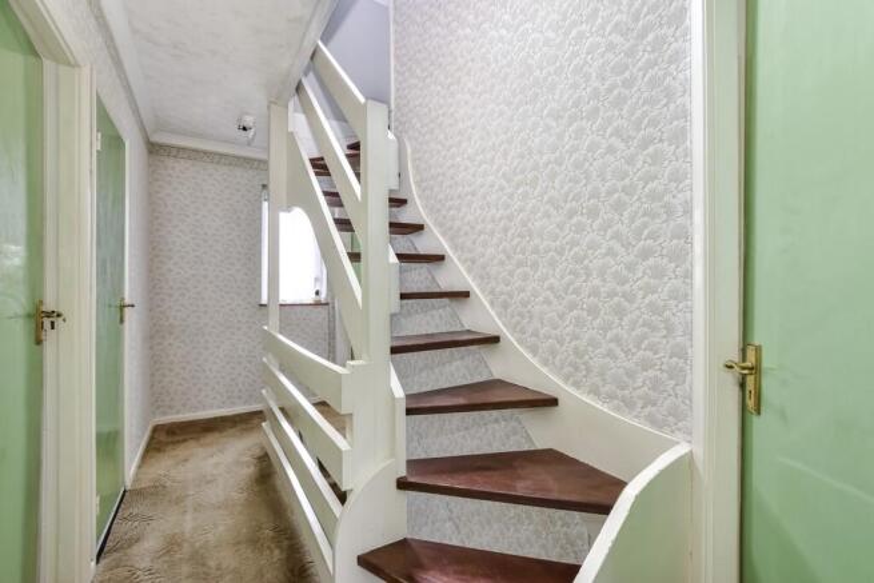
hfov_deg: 100.4
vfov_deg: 77.4
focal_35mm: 15
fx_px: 364
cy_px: 292
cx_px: 437
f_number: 8
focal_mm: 10
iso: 640
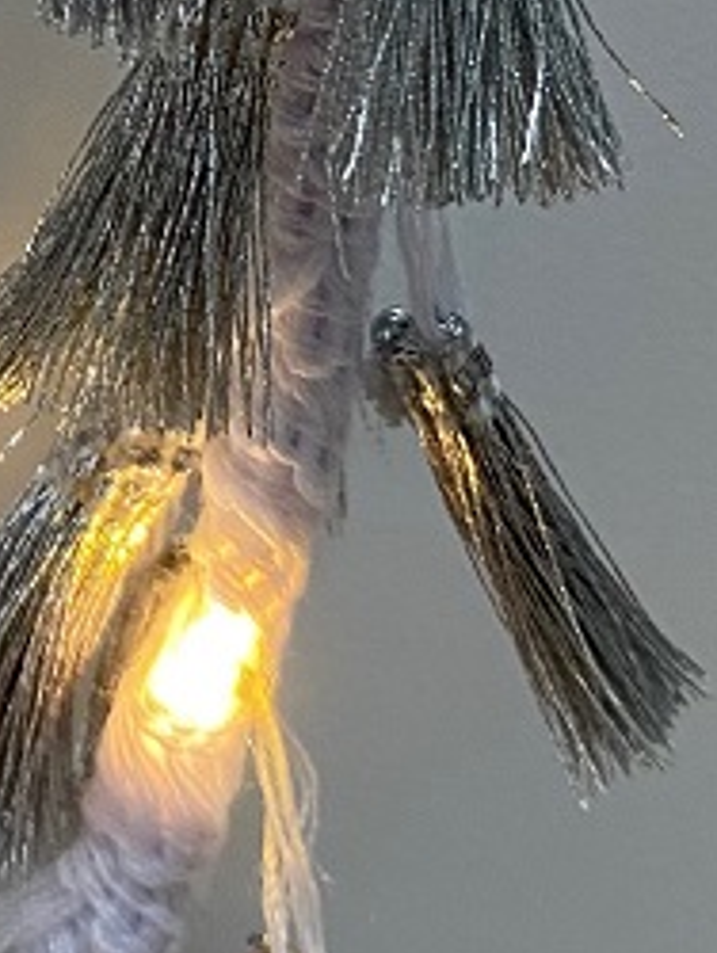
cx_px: -214
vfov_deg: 18.0
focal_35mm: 104
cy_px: -160
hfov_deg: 13.7
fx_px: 2867
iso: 250
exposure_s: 1/60
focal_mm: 4.25
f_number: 1.8
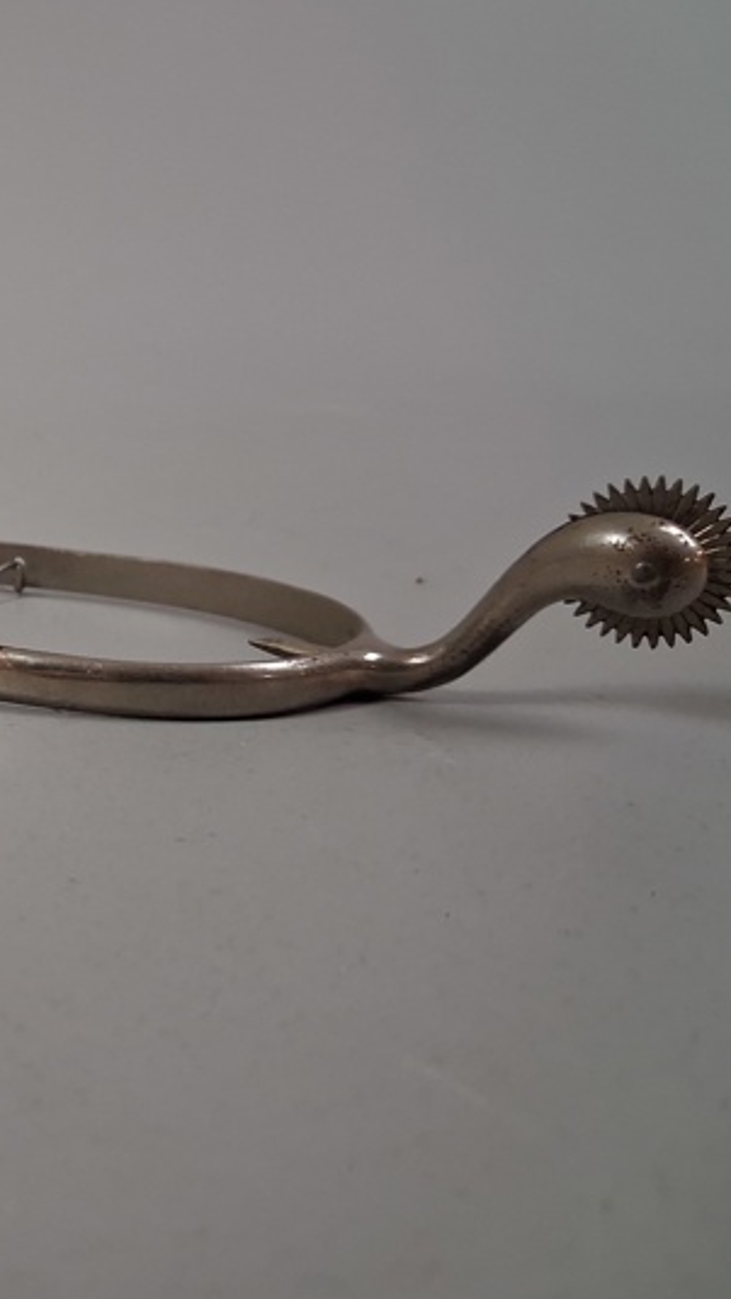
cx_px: -187
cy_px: 583
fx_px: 1516
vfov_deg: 46.3
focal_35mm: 44
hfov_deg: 24.2
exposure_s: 1/100
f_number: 1.8
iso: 500
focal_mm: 4
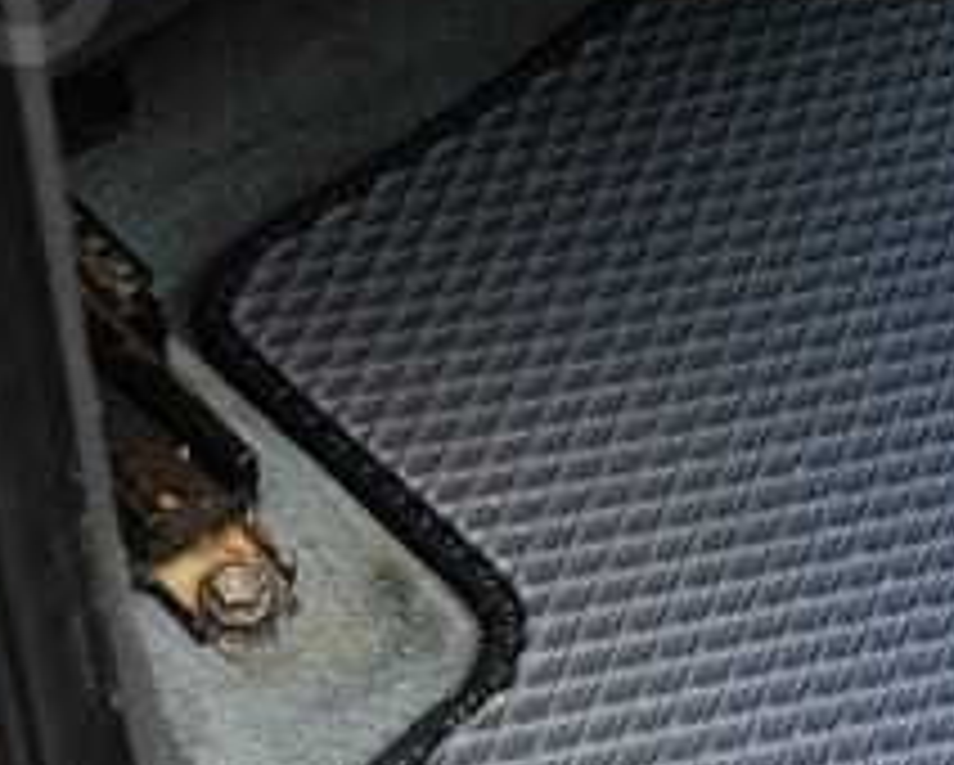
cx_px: 729
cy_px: 403
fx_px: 3441
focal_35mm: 122
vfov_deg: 12.7
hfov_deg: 15.7
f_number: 4
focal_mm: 23
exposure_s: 1/60
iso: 640
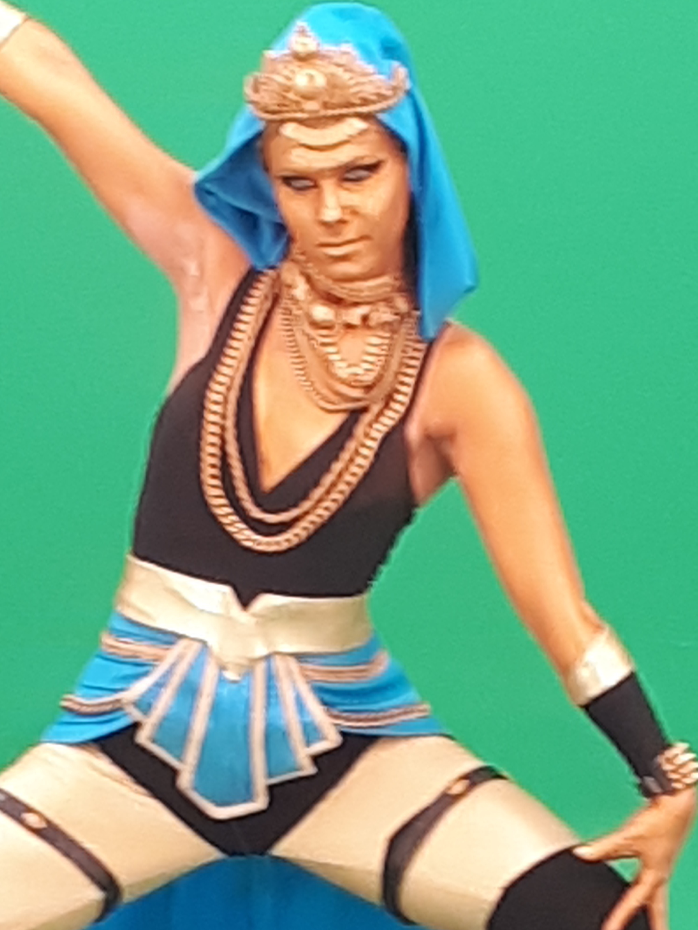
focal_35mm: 63
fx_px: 1694
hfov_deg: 23.3
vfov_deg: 30.4
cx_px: 300
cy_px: 664
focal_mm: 3.6
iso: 50
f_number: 1.9
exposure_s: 1/50
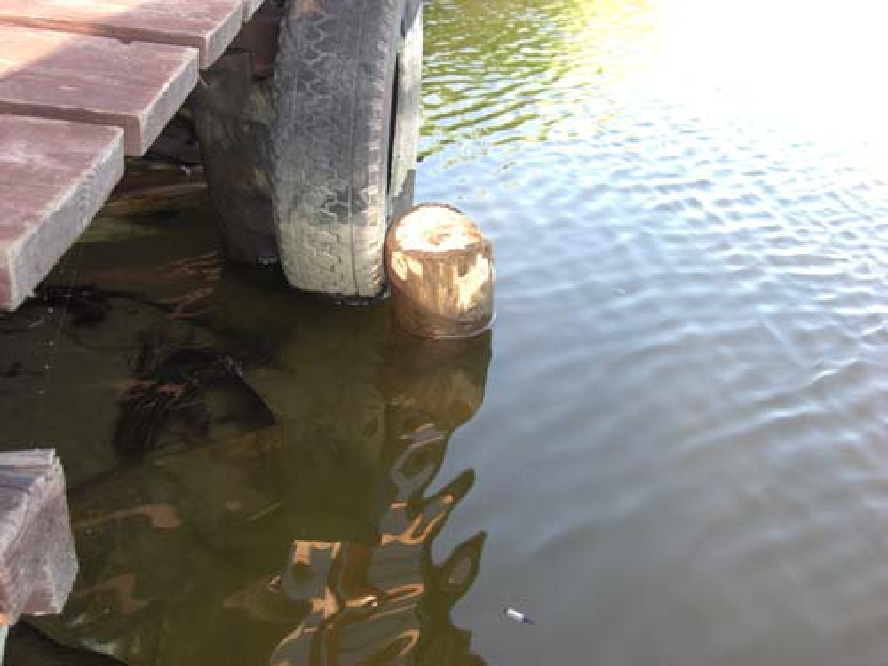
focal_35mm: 38
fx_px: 975
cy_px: 333
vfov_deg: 37.7
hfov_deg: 49.0
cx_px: 444
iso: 100
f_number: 2.8
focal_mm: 7.9
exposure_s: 1/125
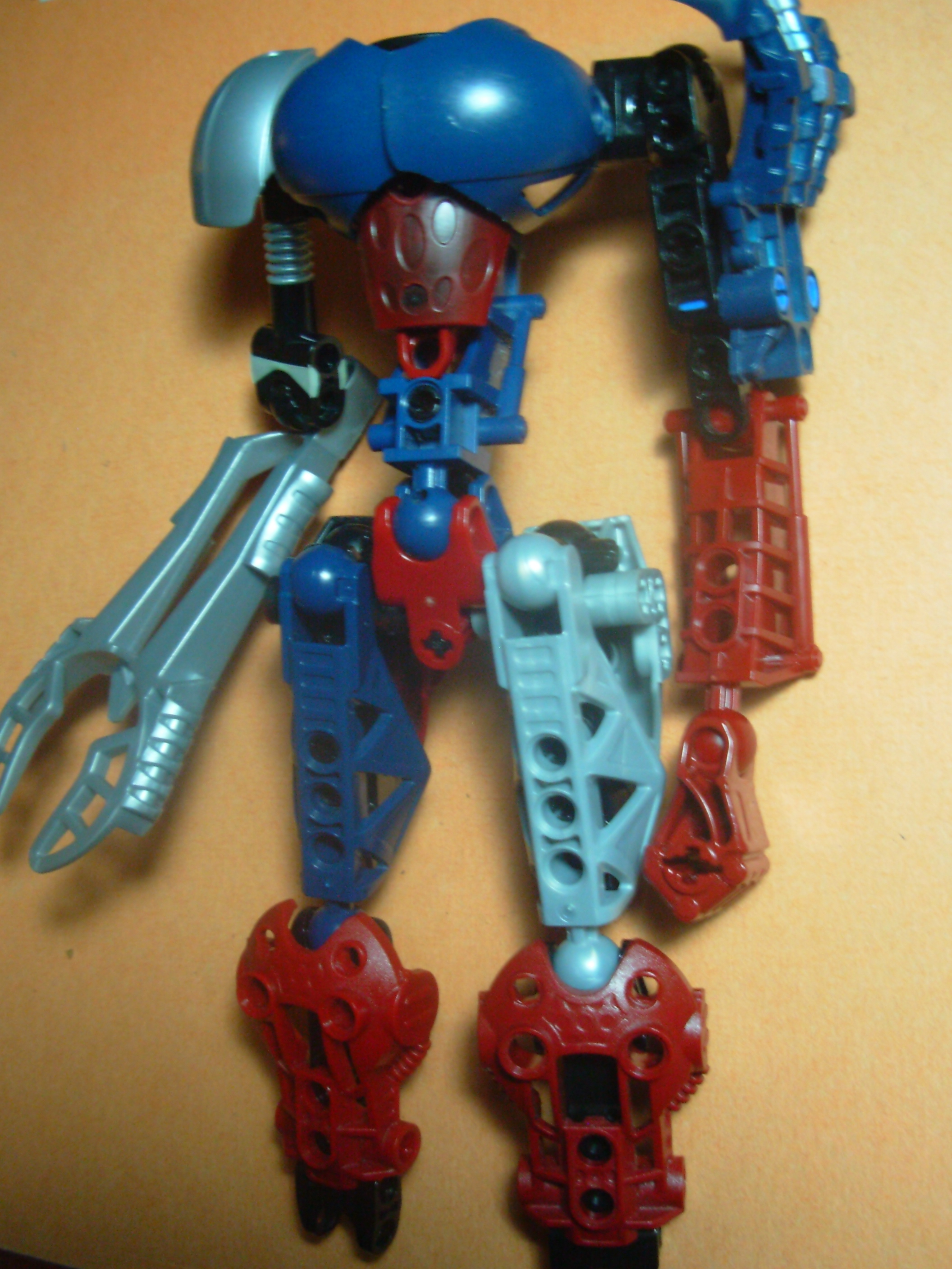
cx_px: 476
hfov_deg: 37.7
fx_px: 1393
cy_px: 634
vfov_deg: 49.0
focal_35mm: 38
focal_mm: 6.3
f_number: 2.9
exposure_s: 1/15.1
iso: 159
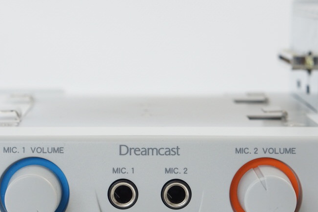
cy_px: 121
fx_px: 1219
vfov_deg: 9.9
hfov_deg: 14.9
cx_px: 141
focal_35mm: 138
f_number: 6.3
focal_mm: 50
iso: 640
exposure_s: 1/80
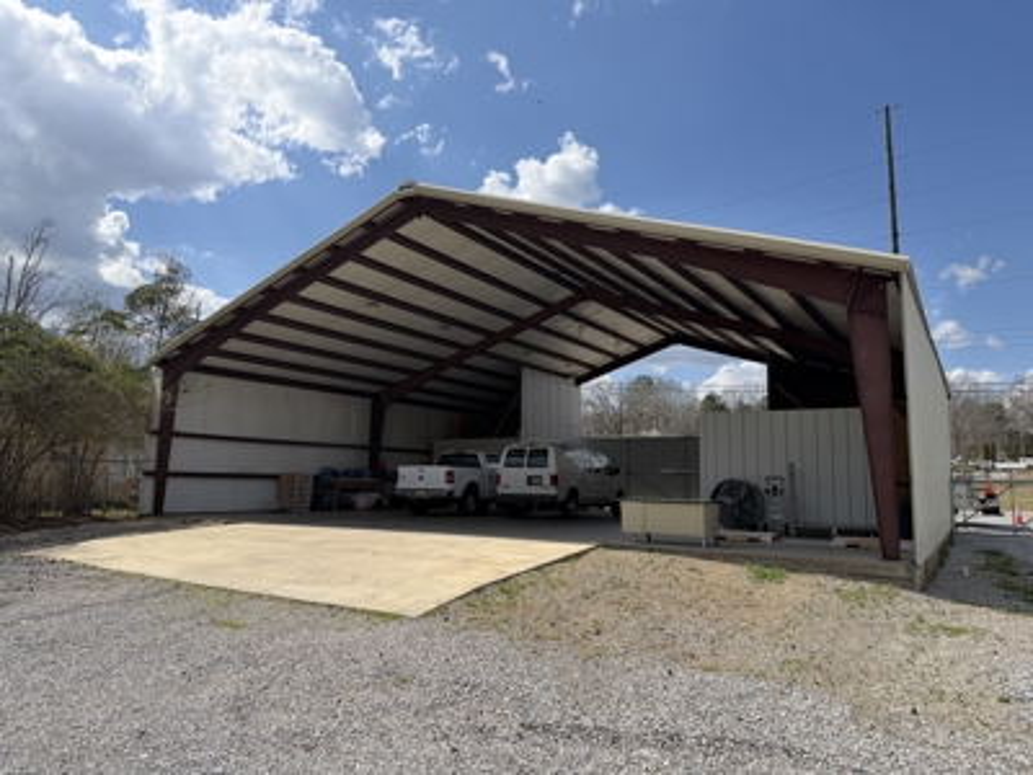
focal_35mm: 24
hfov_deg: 71.6
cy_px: 388
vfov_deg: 56.8
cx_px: 516
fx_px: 716
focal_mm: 6.76
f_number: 1.78
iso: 100
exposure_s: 1/4975
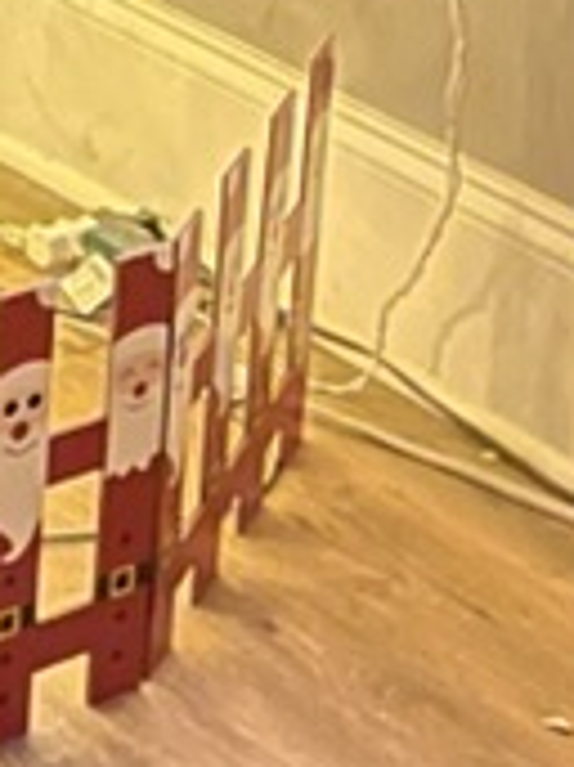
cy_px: -785
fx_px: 3321
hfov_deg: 8.9
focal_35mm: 150
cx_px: -798
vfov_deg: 11.7
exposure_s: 1/17
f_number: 1.6
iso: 1000
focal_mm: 5.1
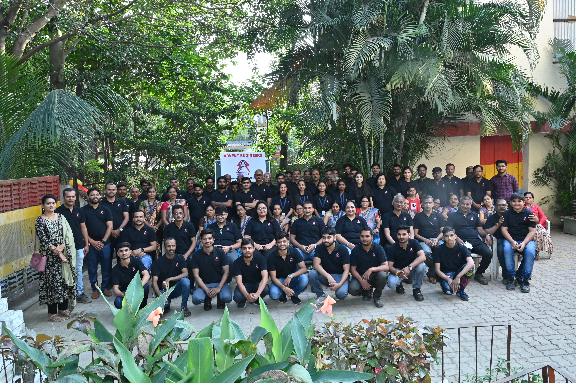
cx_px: 288
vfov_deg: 44.9
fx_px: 464
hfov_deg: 63.7
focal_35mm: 29
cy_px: 192
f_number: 9
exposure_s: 1/200
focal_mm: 29
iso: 1600
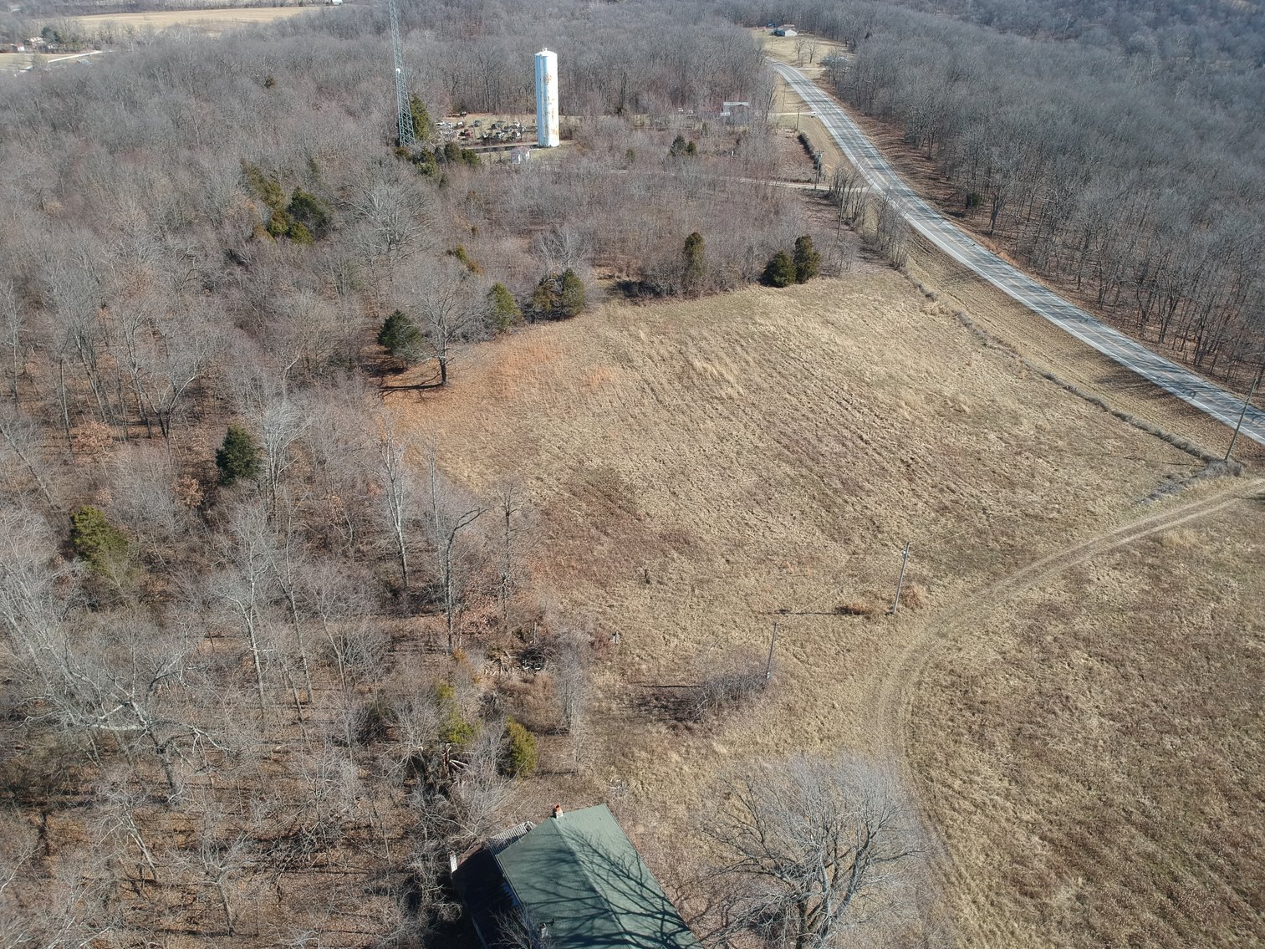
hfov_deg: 69.4
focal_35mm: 25
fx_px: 914
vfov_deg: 54.9
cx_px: 632
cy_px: 474
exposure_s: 1/640
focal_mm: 4.49
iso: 100
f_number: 2.6
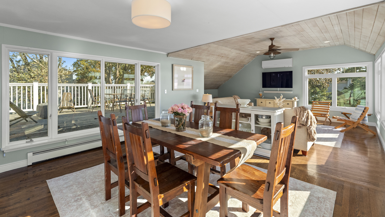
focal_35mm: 17
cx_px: 190
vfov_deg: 63.4
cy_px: 89
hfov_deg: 95.9
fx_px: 174
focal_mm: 16
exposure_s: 1/60
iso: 1600
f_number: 7.1
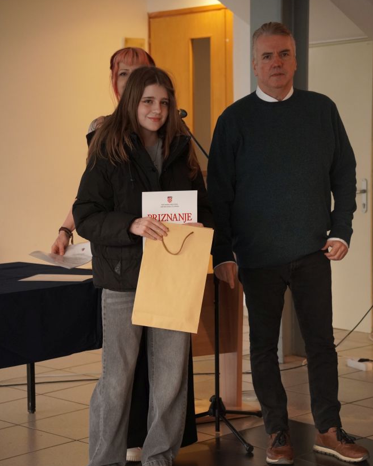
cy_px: 255
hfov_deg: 18.1
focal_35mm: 85
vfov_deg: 22.5
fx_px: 1173
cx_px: 187
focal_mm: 50
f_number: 3.5
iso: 2000
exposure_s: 1/125
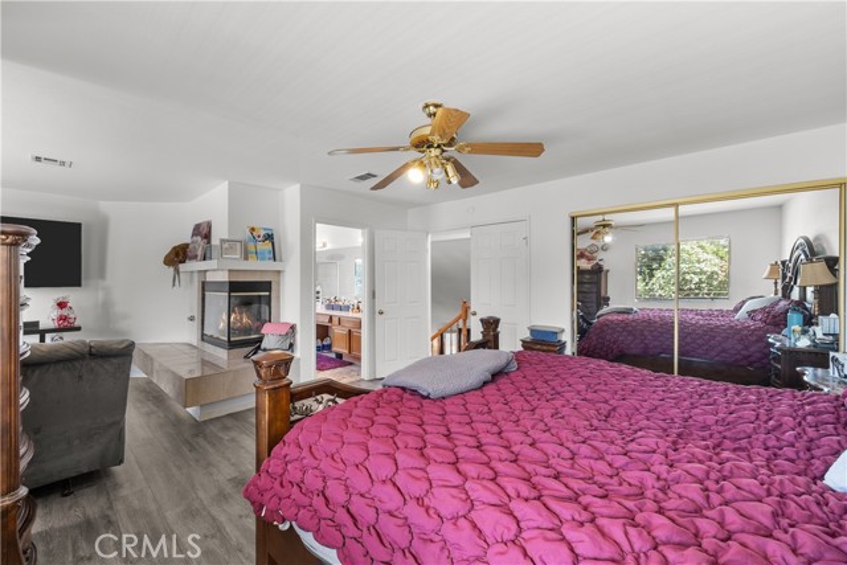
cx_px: 424
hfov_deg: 104.2
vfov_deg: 81.2
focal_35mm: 14
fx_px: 329
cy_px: 282
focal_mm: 14
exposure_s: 1/1.25
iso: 250
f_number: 11
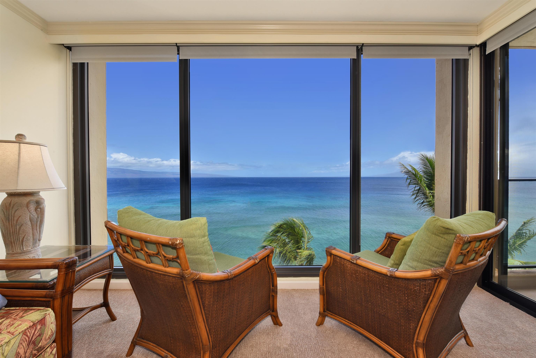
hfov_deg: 100.4
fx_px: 223
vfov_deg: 77.4
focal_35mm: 15
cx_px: 268
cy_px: 179
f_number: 16
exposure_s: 1/60
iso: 320
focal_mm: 15
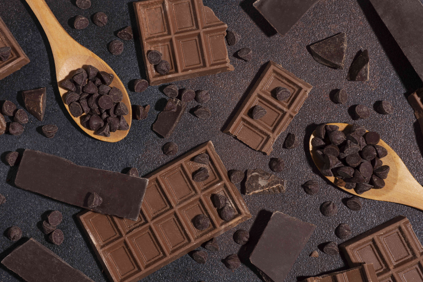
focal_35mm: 124
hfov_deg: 16.6
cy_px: 137
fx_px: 1452
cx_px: 205
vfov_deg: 11.1
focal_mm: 75
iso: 125
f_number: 13
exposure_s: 1/125
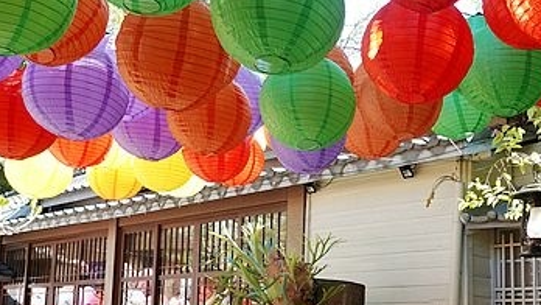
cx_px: 340
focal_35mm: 47
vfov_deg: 25.3
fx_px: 674
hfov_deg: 43.3
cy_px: 211
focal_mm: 9
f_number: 2.8
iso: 125
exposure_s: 1/100
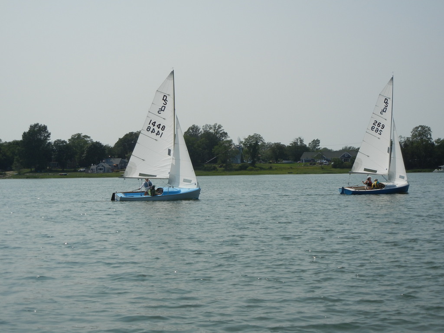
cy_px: 166
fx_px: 988
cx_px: 222
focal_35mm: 77
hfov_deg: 25.3
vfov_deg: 19.1
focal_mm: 13.9
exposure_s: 1/646
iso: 160
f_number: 8.6
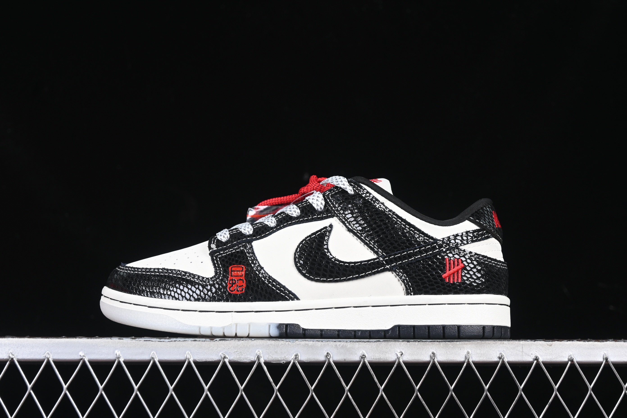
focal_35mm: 75
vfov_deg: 18.2
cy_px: 209
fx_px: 1306
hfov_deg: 27.0
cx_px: 314
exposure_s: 1/60
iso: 160
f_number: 6.3
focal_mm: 50
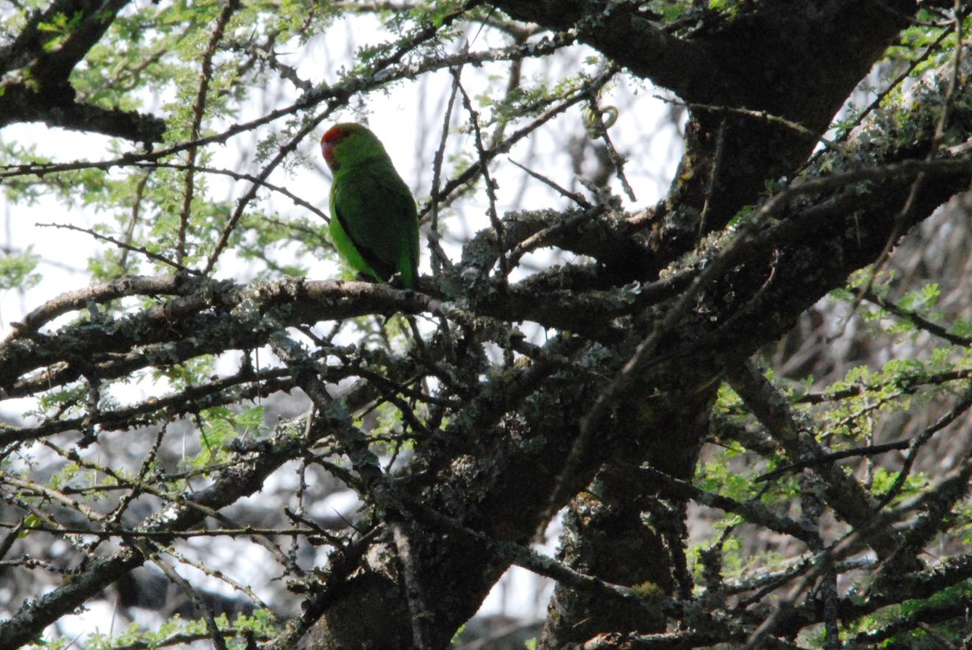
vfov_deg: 1.5
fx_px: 24326
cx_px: 422
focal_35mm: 900
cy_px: 304
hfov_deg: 2.3
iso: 1600
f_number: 29
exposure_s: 1/160
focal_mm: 500
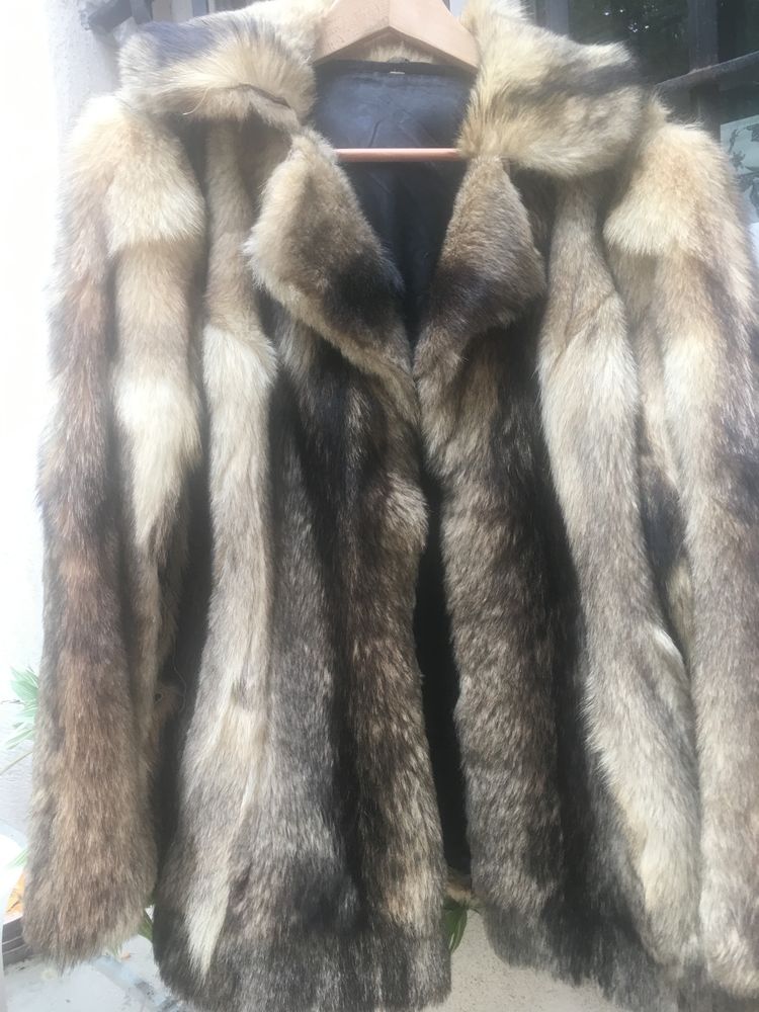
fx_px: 848
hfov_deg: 48.2
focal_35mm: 29
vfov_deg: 61.7
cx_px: 380
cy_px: 506
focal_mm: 4.15
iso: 40
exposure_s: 1/33
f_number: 2.2
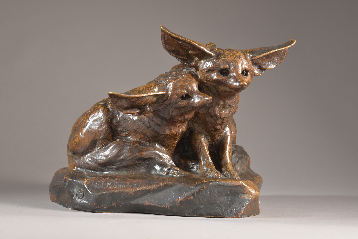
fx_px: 846
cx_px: 179
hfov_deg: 23.9
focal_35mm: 85
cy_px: 120
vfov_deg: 16.1
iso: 200
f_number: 13
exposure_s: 1/125
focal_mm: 85
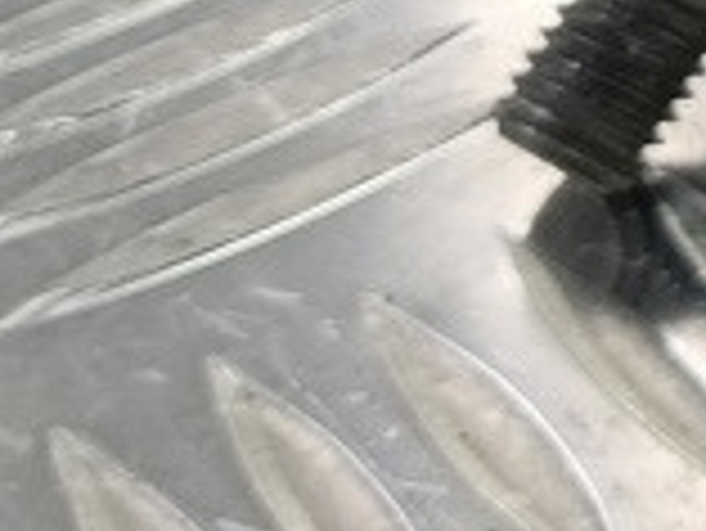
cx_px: 1934
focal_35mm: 150
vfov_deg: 8.8
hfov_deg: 10.4
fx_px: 3062
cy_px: -806
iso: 149
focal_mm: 4.11
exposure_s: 1/50
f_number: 1.6
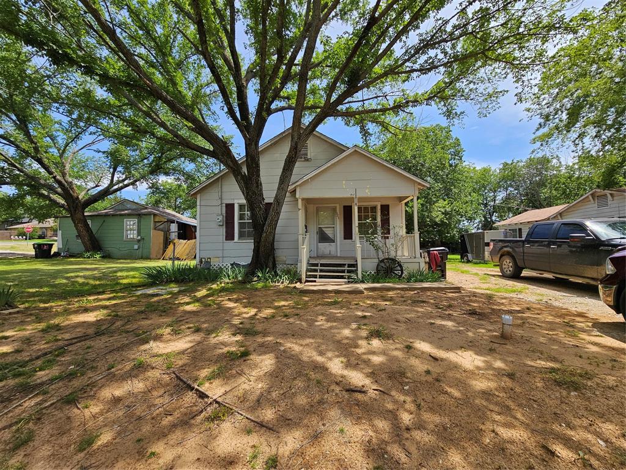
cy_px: 235
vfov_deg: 89.9
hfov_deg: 106.2
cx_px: 313
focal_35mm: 13
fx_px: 235
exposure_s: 1/1307
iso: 50
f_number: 2.2
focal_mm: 2.2
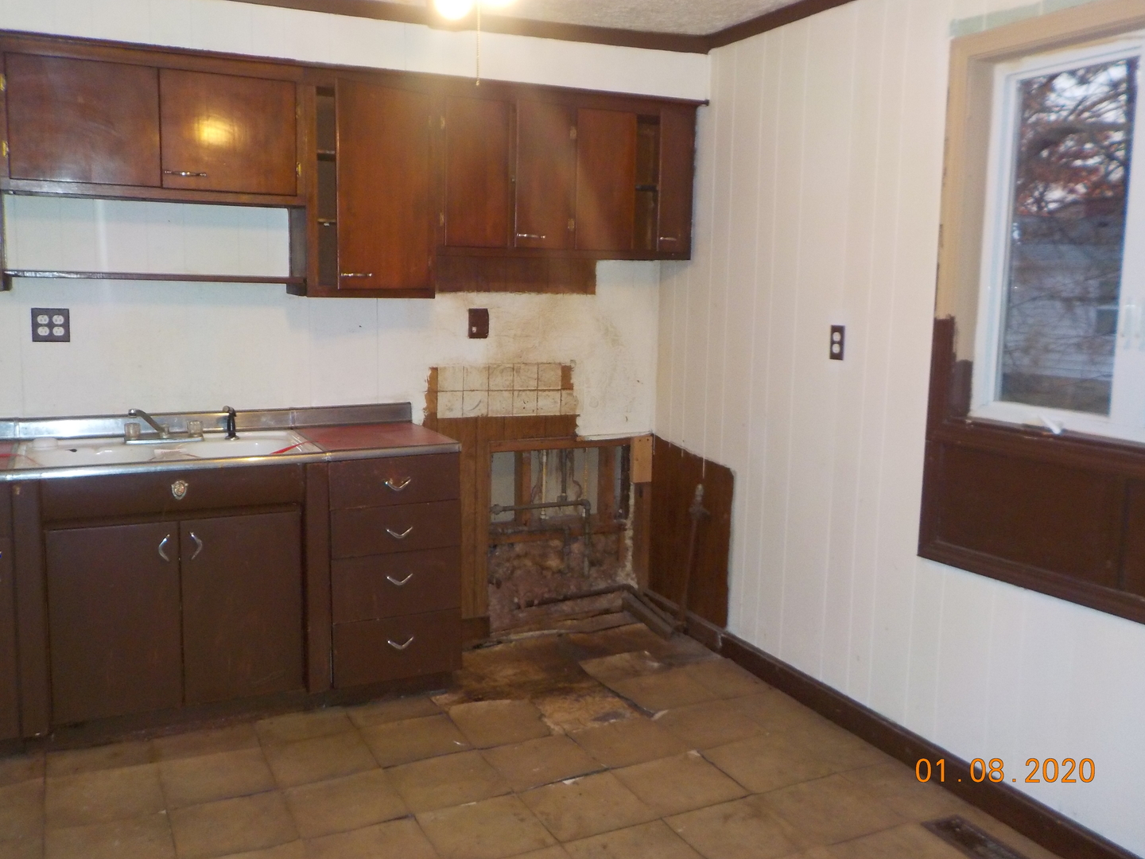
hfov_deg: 60.0
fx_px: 992
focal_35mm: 30
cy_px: 430
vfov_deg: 46.8
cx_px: 572
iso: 320
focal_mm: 4.1
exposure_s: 1/30
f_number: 3.3
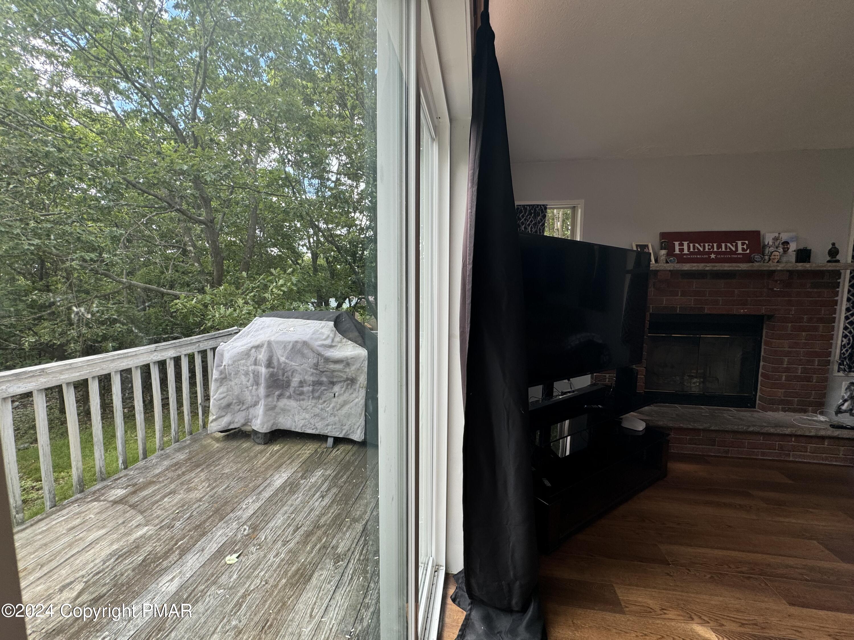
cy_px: 320
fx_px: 345
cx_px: 427
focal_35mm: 14
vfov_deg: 85.7
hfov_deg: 102.1
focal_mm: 2.22
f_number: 2.2
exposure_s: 1/108
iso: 40
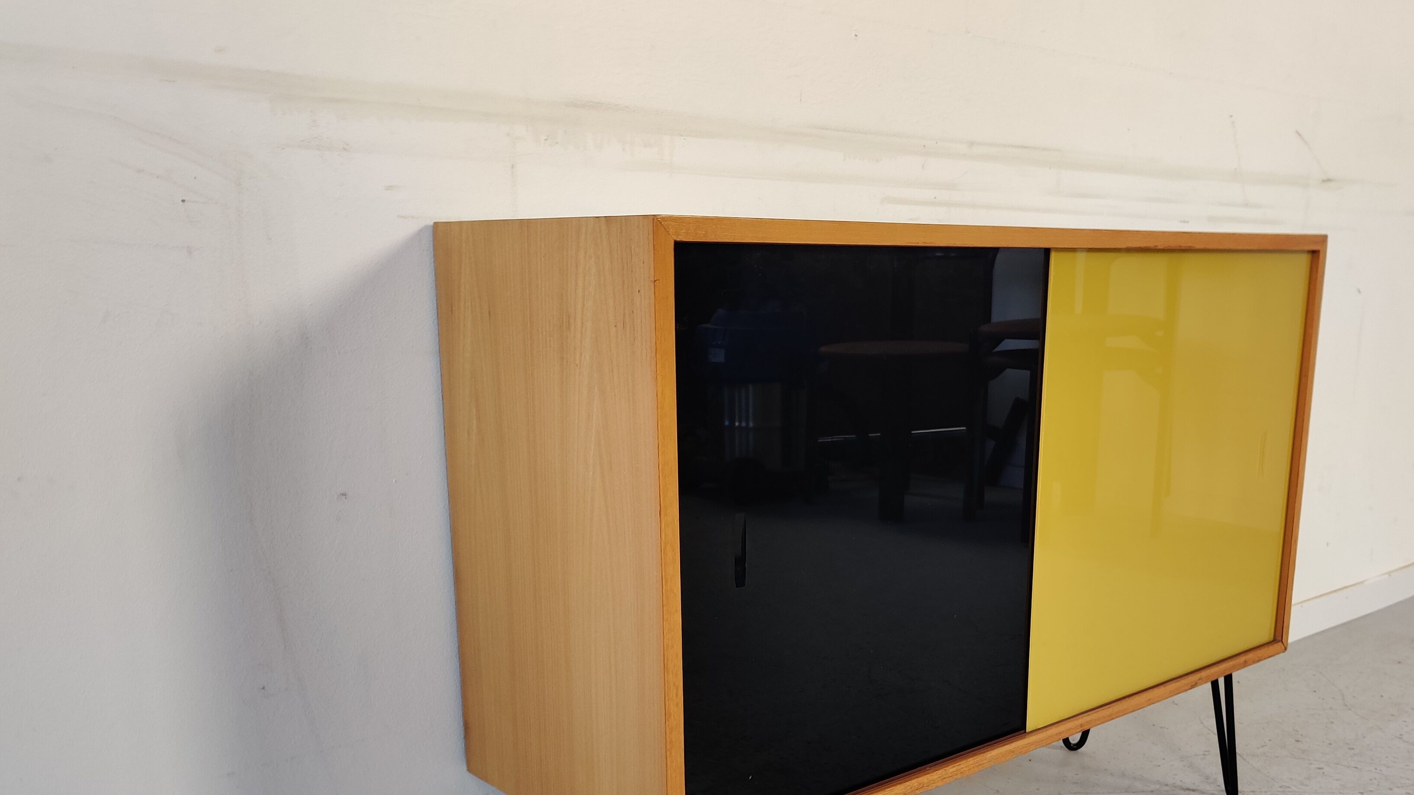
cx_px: 810
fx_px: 1350
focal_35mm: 36
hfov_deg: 55.1
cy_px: 619
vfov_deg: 32.1
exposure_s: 1/50
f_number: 1.65
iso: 160
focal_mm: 4.75
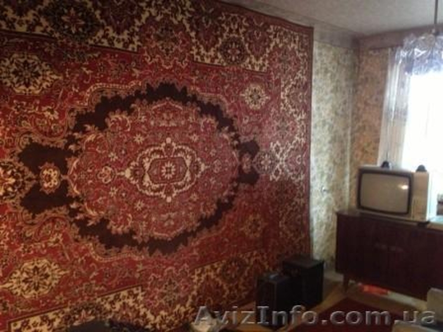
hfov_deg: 52.6
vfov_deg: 40.7
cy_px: 166
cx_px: 222
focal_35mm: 35
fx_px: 448
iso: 800
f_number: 2.4
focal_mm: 4.28
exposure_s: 1/15
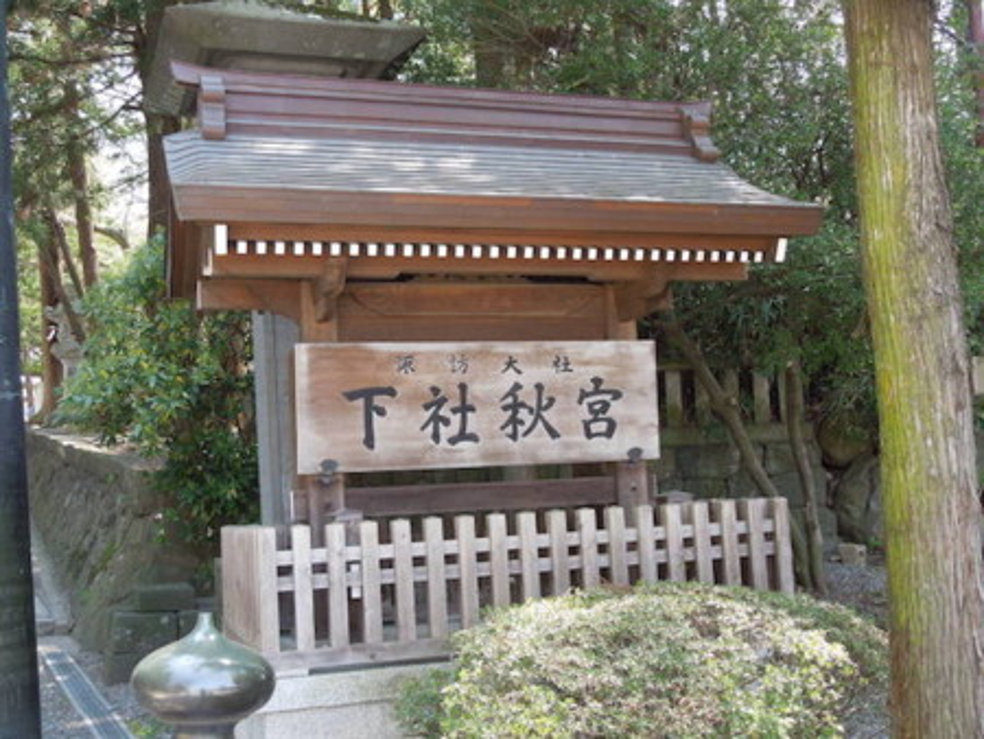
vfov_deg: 36.9
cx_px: 492
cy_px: 370
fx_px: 1109
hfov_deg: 47.8
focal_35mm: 39
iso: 125
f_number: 3.8
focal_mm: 7
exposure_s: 1/50
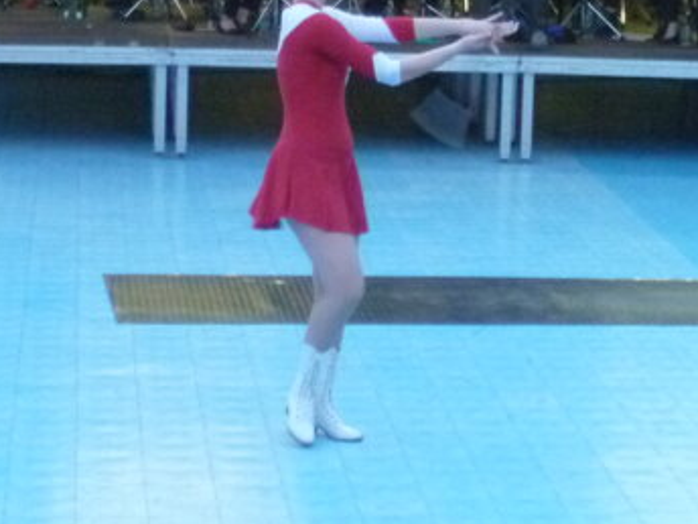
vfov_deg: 8.2
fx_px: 3609
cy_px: -12
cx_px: 767
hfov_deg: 10.9
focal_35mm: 179
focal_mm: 13.7
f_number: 4.7
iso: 800
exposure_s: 1/25
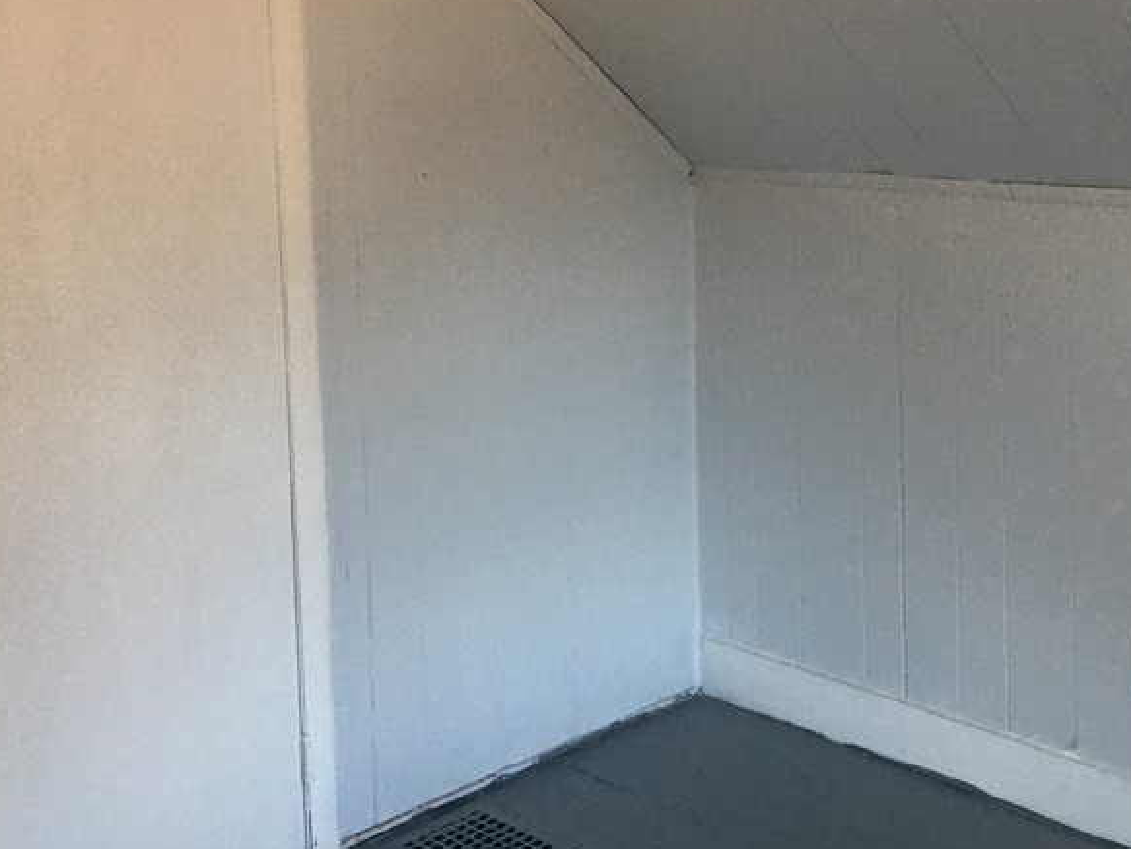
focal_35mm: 51
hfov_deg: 37.4
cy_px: 204
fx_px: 1667
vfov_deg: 28.1
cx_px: 661
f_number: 2.2
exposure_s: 1/33
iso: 50
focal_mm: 4.15
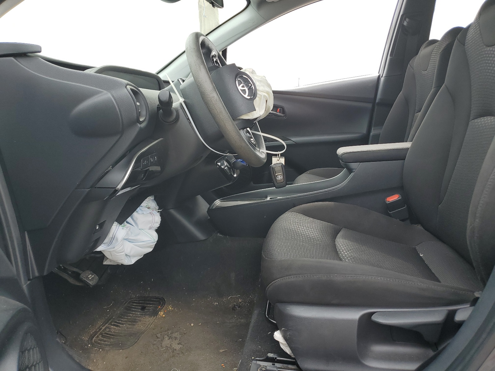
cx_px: 248
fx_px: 372
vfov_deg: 53.1
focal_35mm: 26
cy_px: 186
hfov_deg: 67.3
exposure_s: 1/476
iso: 50
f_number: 1.5
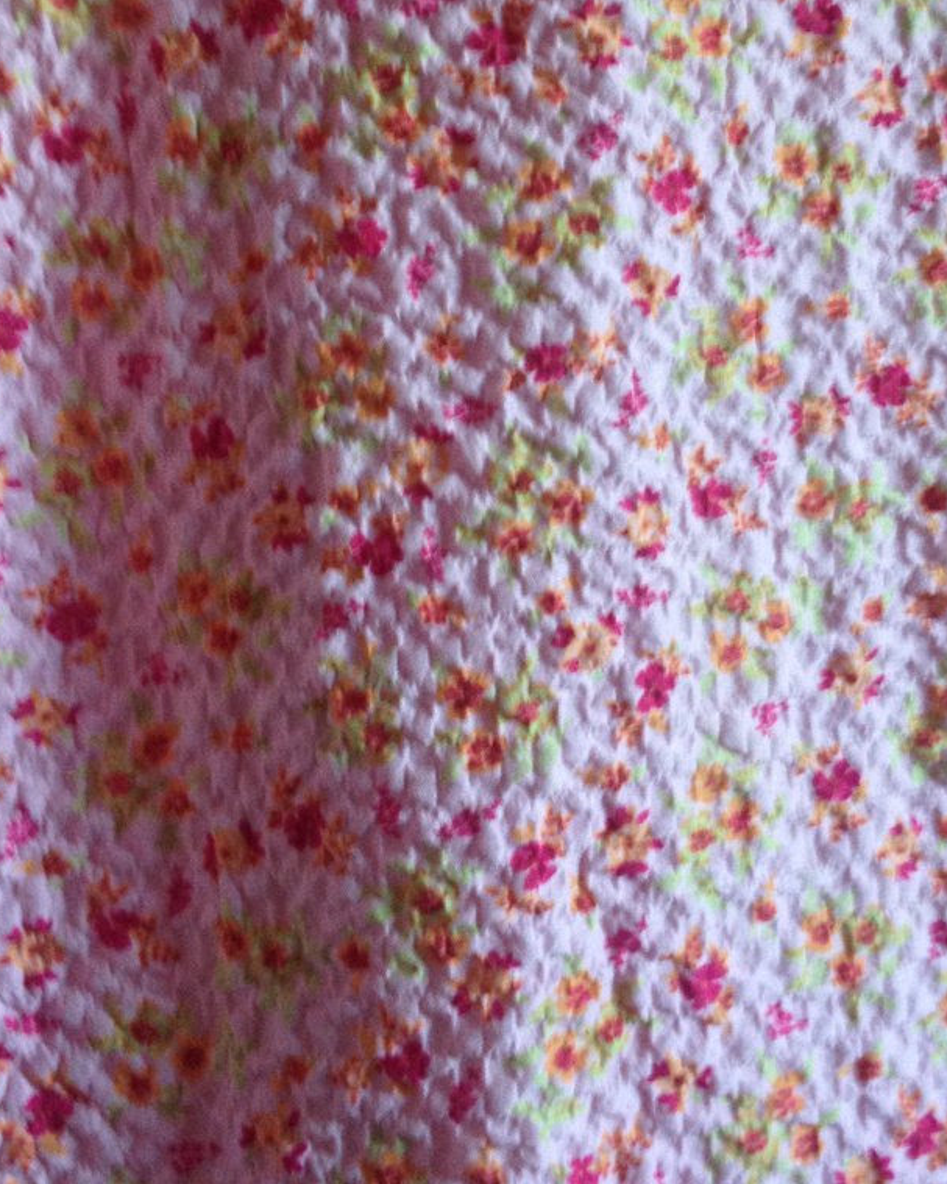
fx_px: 2102
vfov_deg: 31.2
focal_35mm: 60
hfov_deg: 25.3
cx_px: 608
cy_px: 377
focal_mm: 4.28
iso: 125
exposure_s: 1/20
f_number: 2.4
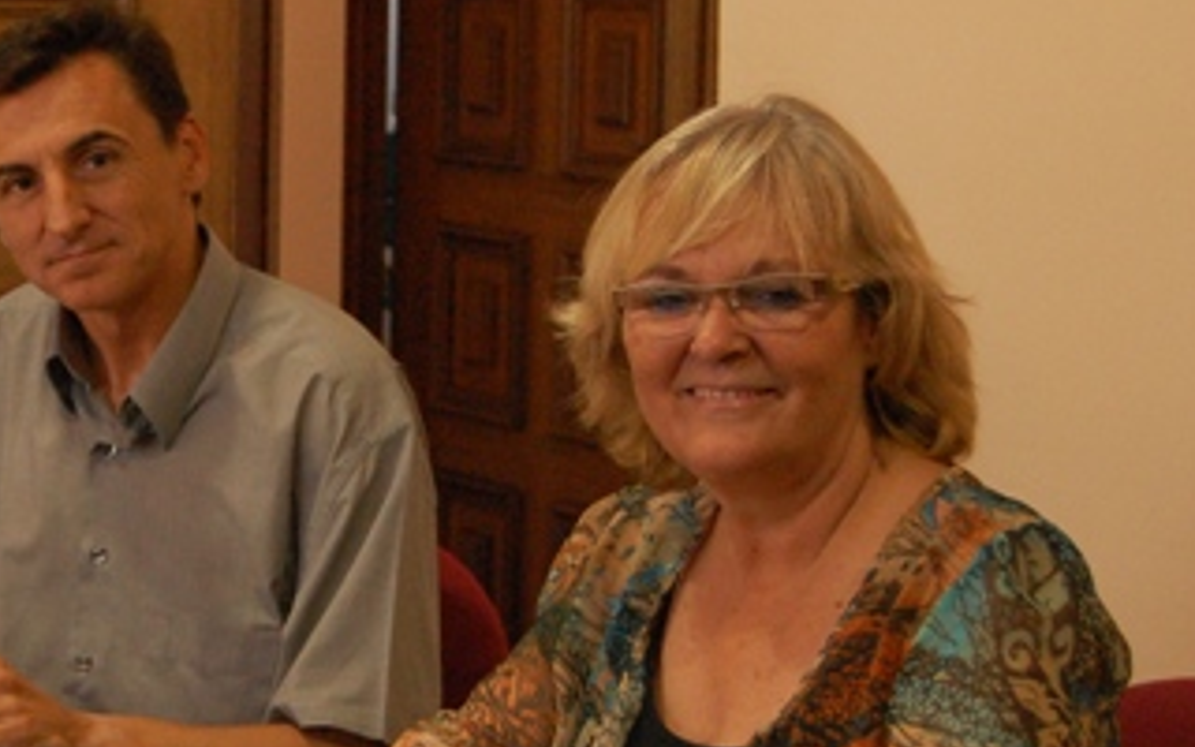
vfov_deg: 11.3
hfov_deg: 17.8
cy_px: 426
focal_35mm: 116
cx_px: 179
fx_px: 3778
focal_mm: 38
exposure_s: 1/60
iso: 1600
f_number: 5
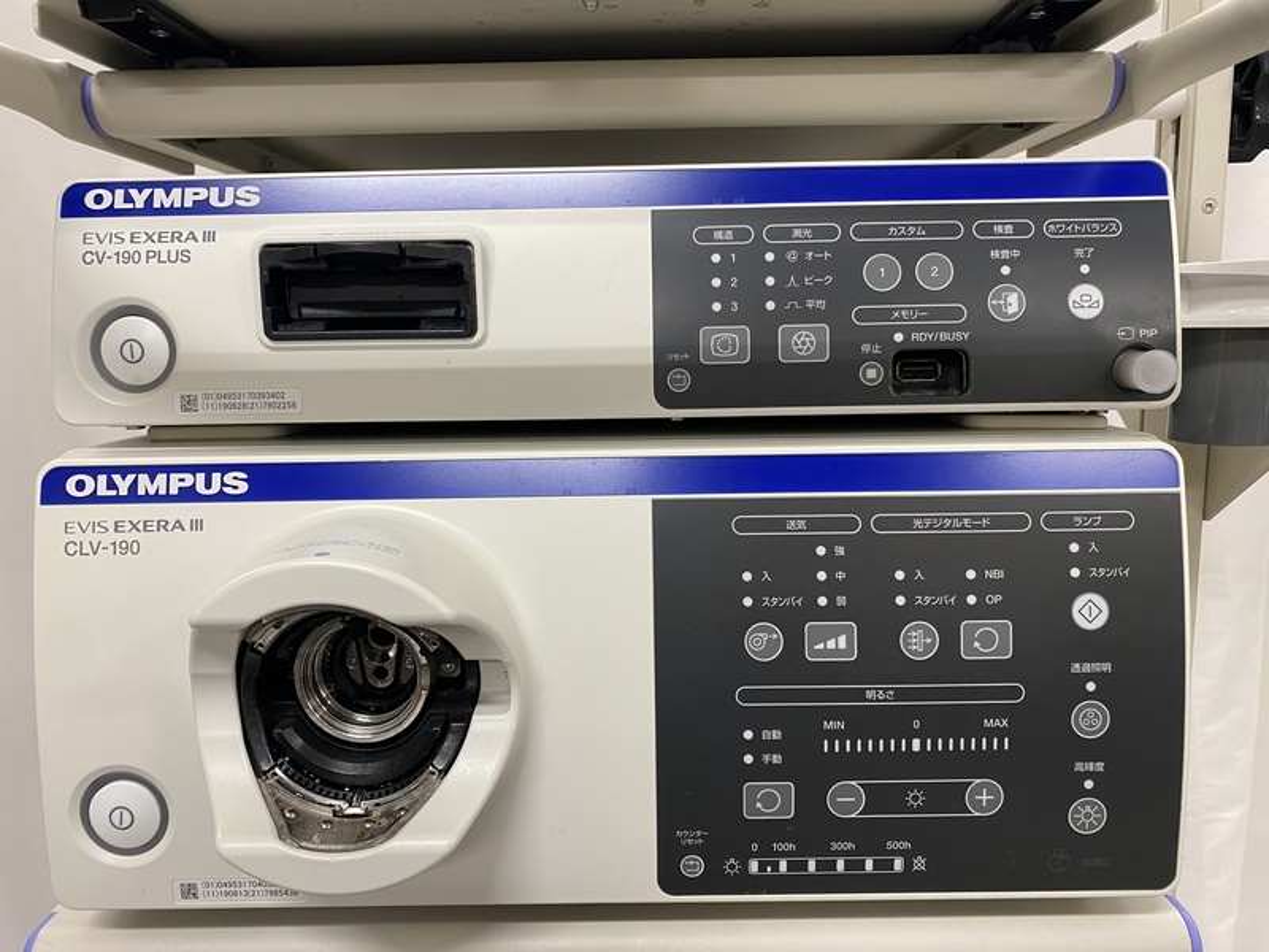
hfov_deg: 67.3
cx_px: 634
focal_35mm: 26
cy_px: 476
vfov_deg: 53.1
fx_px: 953
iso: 100
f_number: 1.8
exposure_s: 1/60
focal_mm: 4.25
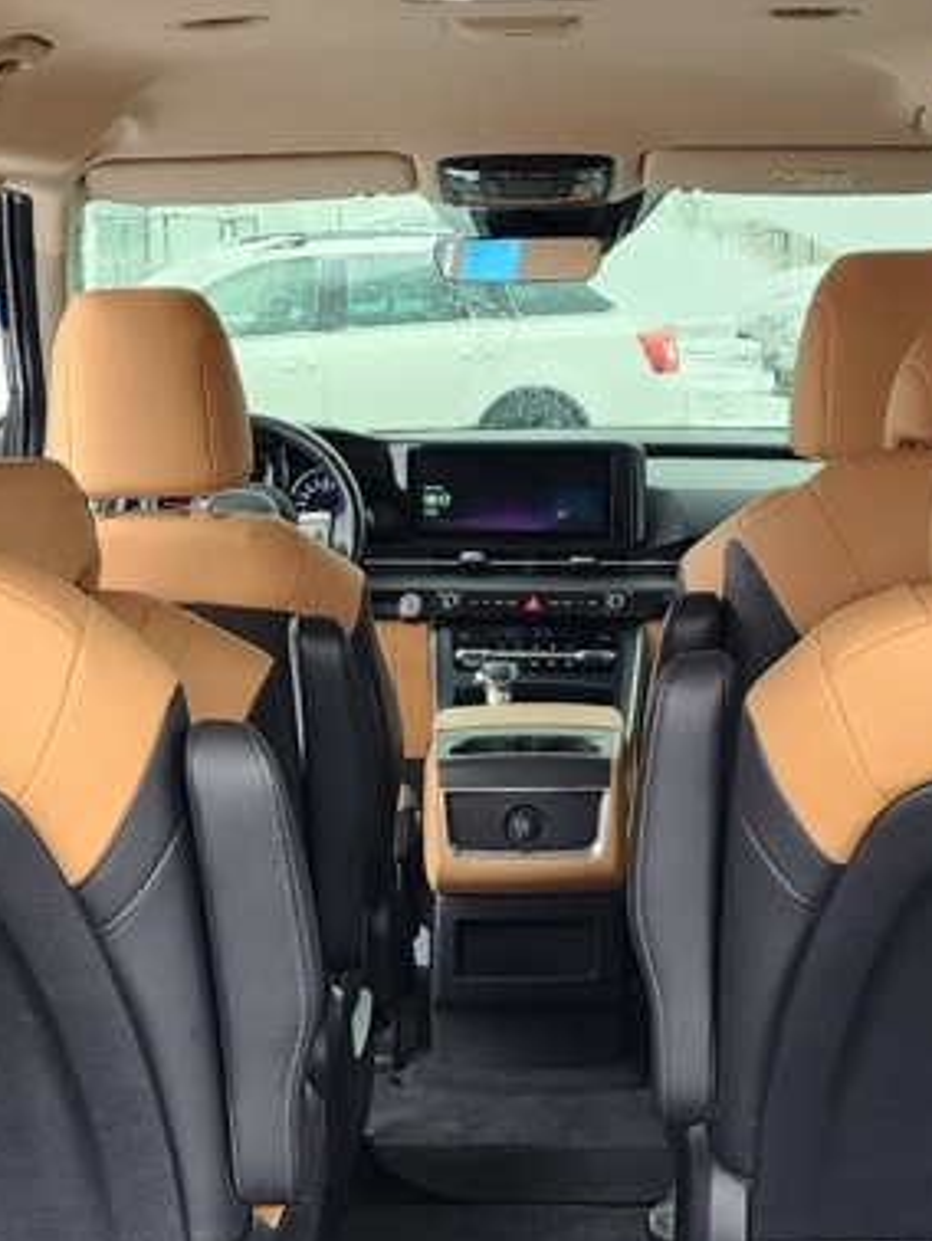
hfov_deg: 20.2
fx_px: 2618
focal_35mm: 73
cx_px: 512
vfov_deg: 25.6
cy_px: 1179
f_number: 1.8
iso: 125
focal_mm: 6.4
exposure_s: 1/180
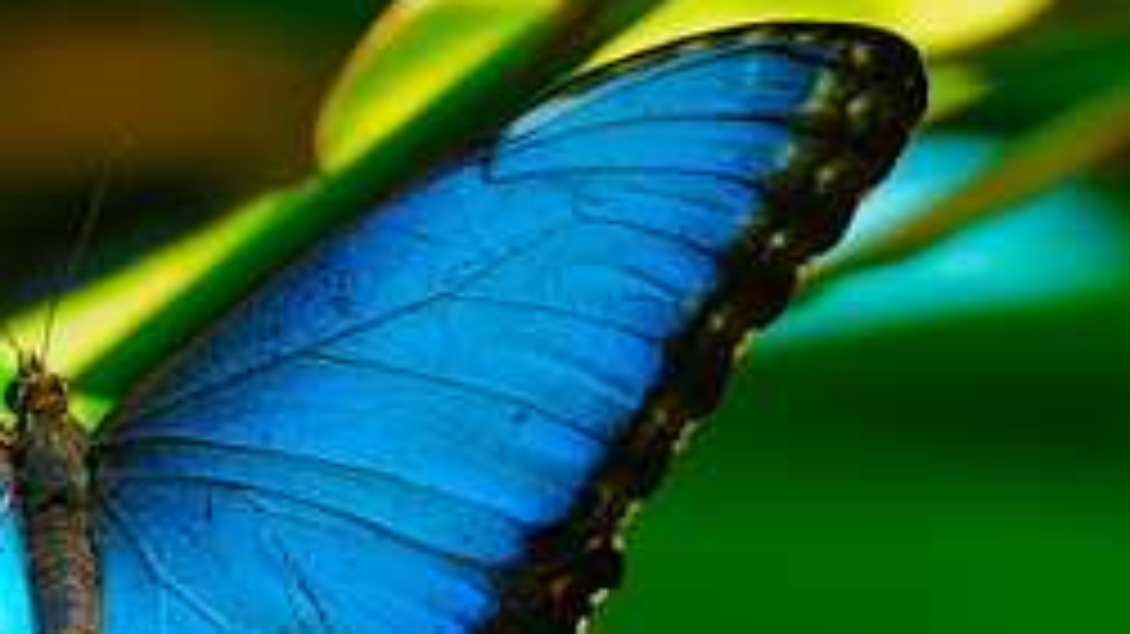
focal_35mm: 658
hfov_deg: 3.3
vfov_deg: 1.8
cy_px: 596
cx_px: 167
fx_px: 19709
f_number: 4.5
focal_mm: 125.5
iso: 250
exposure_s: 1/125
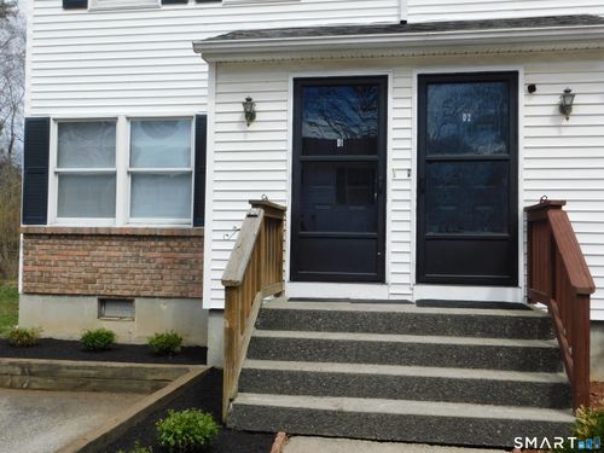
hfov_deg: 51.4
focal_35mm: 36
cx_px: 302
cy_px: 226
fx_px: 628
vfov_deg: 39.7
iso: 125
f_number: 3.5
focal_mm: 6.3
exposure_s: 1/1250
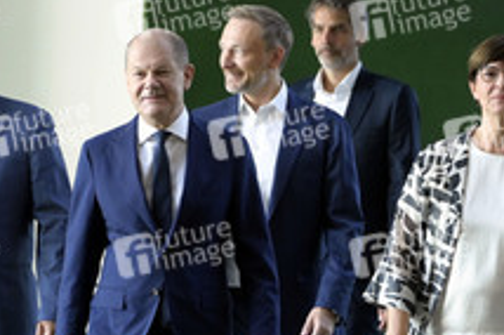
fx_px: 5018
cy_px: 309
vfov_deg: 3.8
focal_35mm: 359
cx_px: 206
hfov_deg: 5.7
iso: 8000
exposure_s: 1/320
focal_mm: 170
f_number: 5.6
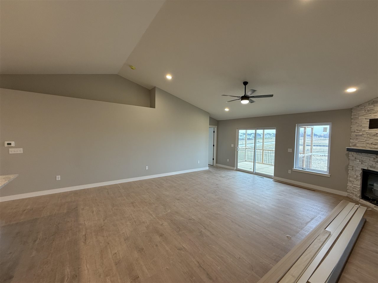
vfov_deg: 85.7
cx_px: 189
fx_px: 153
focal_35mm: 14
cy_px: 142
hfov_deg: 102.1
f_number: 2.2
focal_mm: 2.22
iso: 100
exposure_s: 1/120
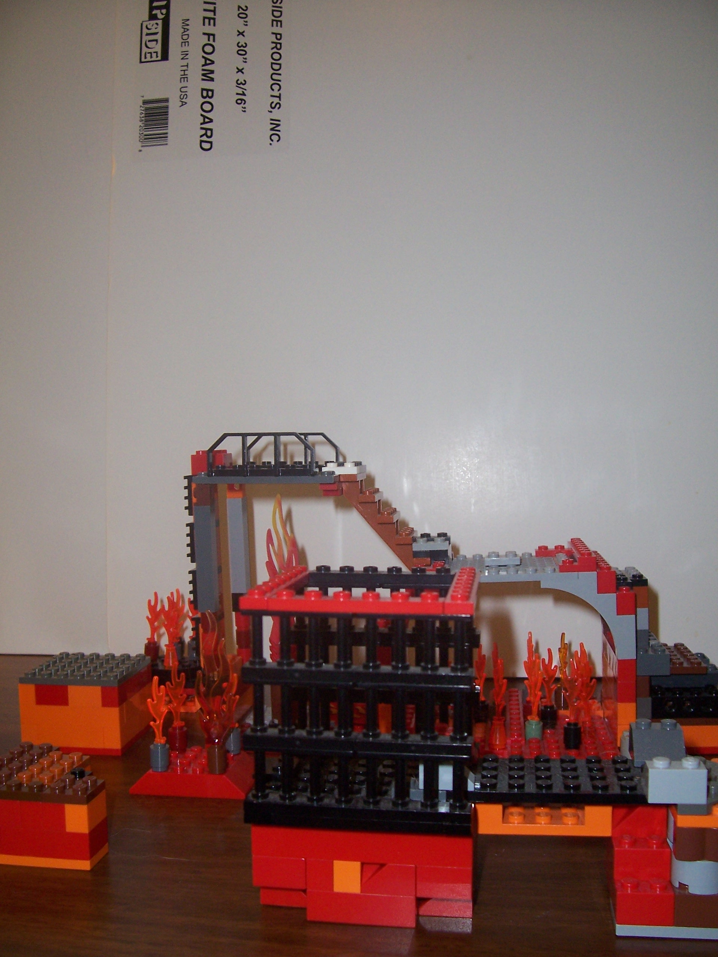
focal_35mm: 34
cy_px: 478
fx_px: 940
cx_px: 359
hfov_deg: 41.8
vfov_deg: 54.0
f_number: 2.7
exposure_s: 1/60
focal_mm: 5.6
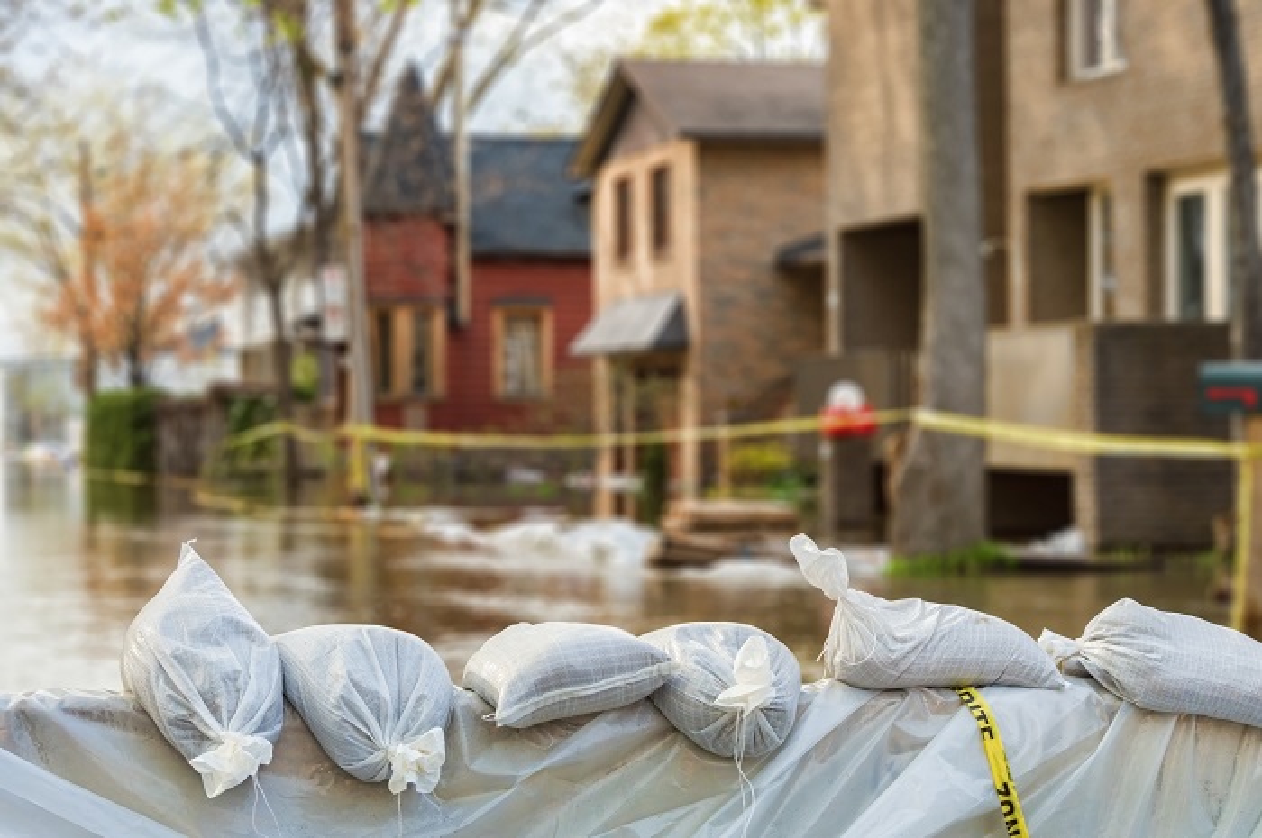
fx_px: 2976
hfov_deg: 23.9
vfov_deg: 16.0
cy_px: 419
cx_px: 631
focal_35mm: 85
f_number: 10
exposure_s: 1/250
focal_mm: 85
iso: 800
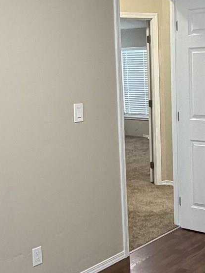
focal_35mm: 58
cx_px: 158
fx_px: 458
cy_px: 148
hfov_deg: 24.9
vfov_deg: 33.2
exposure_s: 1/60
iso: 250
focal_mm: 2.22
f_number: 2.2
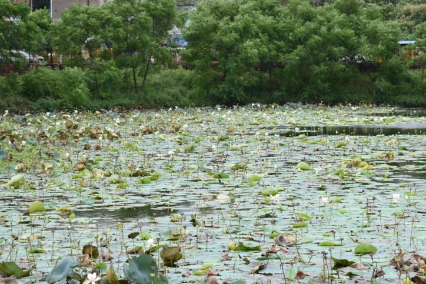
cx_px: 228
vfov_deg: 11.7
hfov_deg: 17.5
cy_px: 164
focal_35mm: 117
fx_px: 1381
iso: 100
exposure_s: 1/160
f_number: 6.3
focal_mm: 55
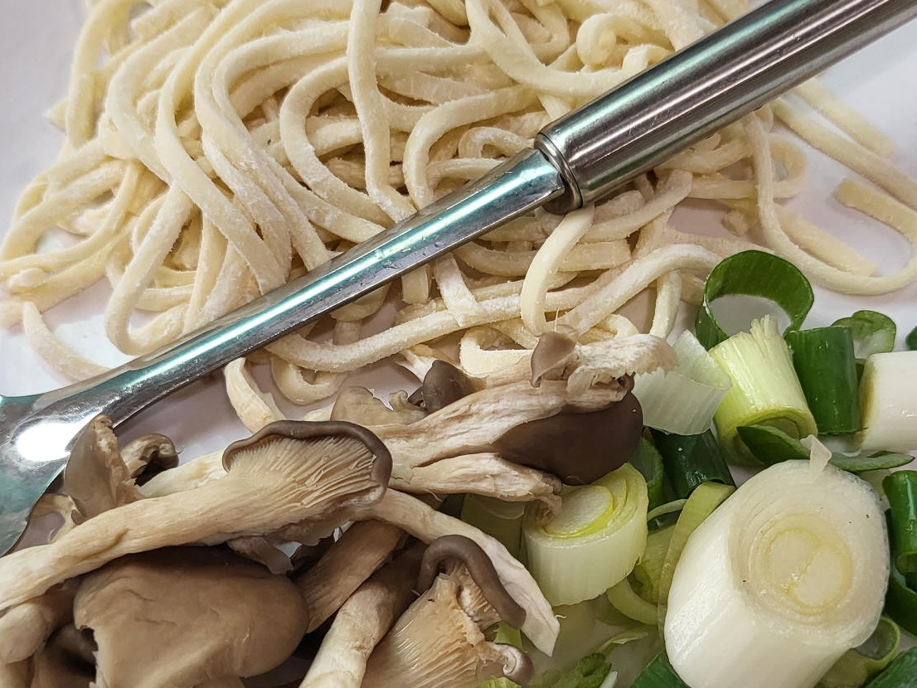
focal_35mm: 47
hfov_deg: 40.4
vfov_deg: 30.8
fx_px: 1245
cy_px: 425
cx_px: 509
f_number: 1.8
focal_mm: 4.25
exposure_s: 1/120
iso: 160
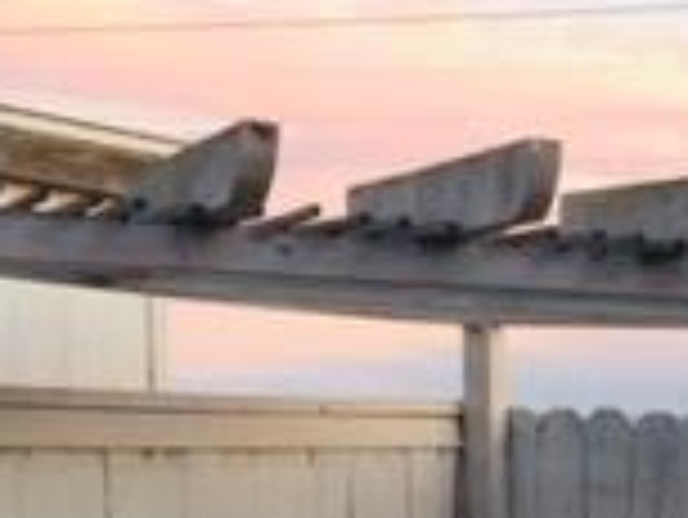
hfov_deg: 15.1
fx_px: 2407
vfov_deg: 11.8
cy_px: 766
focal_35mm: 121
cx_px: 1039
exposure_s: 1/60
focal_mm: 4.15
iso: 40
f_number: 2.2
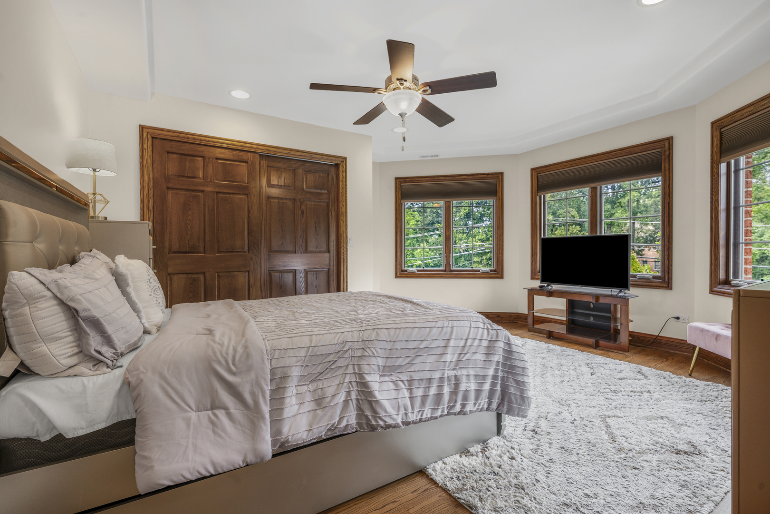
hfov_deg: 96.7
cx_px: 385
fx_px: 342
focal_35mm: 16
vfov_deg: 73.7
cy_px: 257
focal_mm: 16
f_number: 8
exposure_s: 1/8
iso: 400
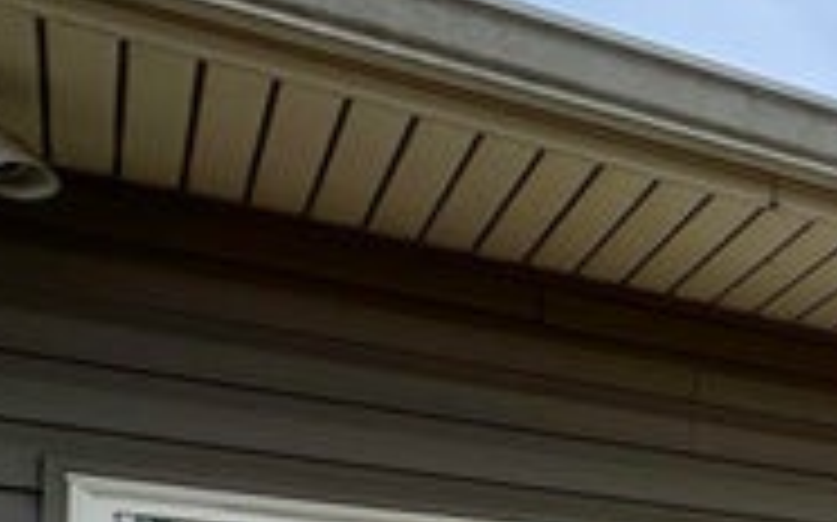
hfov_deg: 19.7
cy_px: 788
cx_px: 1600
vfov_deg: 17.2
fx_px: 1550
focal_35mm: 68
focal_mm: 2.22
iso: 40
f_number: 2.2
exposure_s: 1/707
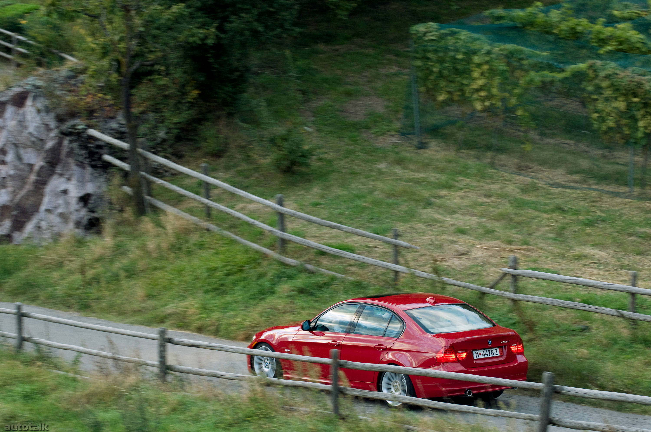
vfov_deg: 8.7
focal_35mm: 158
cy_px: 216
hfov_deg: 13.1
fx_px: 2845
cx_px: 326
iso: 400
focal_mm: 105
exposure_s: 1/125
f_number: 3.2
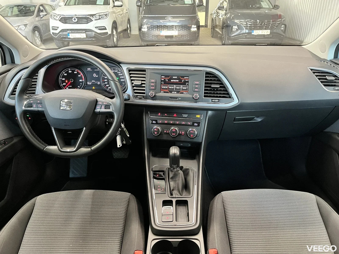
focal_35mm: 26
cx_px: 170
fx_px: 255
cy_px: 127
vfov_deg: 53.1
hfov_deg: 67.3
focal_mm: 5.1
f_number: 1.6
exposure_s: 1/56
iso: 500
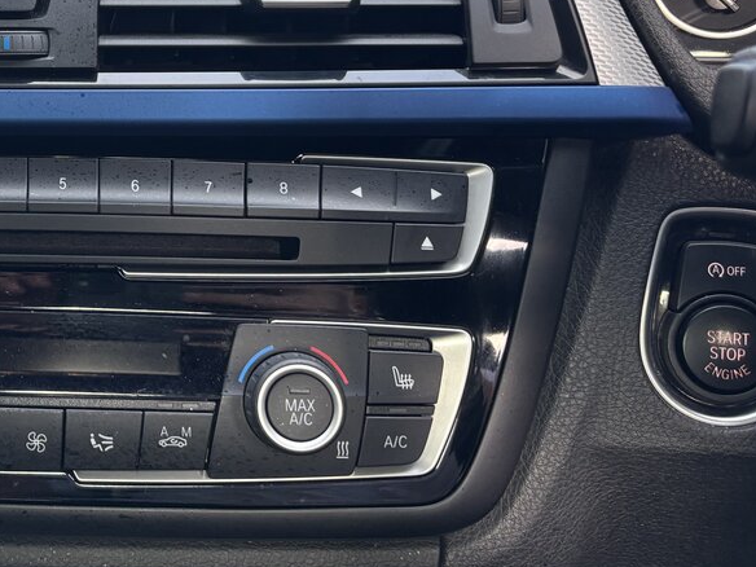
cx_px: 17
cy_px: 23
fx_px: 1245
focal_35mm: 57
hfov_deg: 31.5
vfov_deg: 24.7
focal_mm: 5.96
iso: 64
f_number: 1.6
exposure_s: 1/121
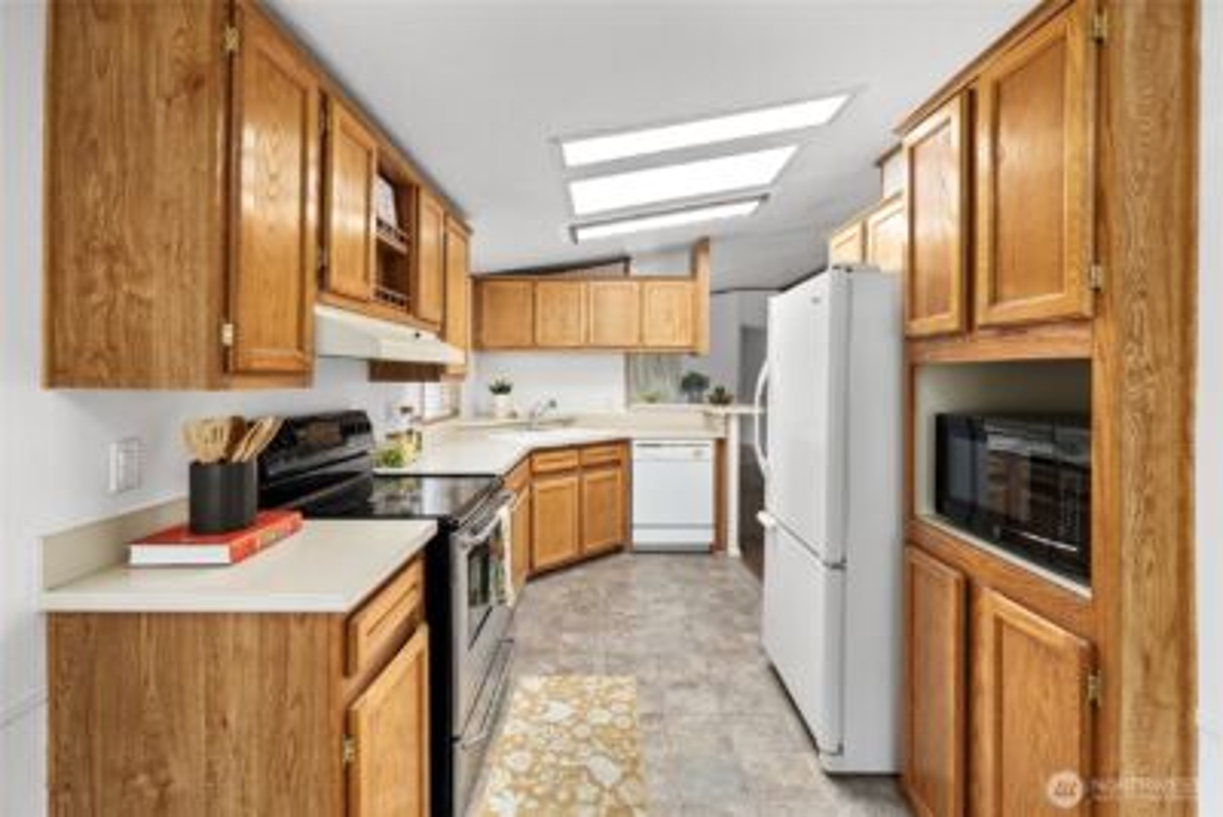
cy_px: 408
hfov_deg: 100.4
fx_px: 510
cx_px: 612
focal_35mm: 15
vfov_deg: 77.4
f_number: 7.1
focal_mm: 15
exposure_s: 1/13
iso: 1000
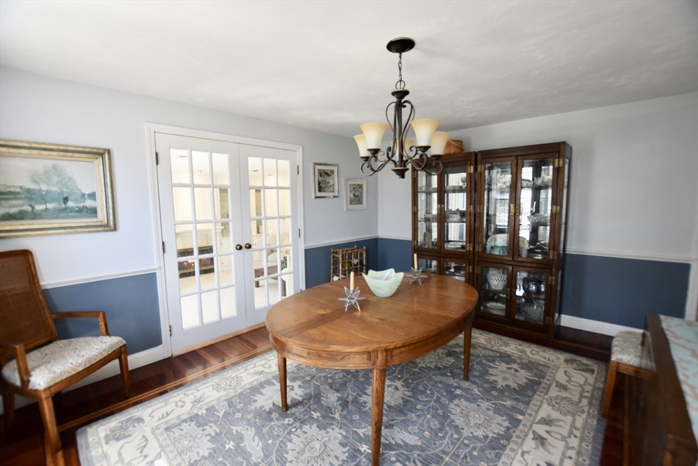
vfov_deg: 77.3
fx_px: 291
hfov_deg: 100.4
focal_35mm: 15
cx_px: 349
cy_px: 233
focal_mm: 10
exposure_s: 1/60
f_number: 4
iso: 500
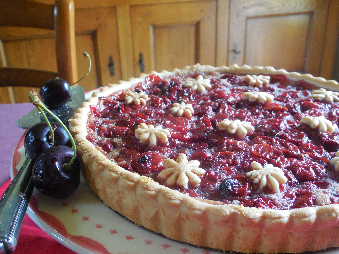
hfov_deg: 46.8
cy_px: 127
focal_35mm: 40
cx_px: 170
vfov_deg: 36.0
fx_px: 392
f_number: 3.6
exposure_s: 1/30
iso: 280
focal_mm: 7.1
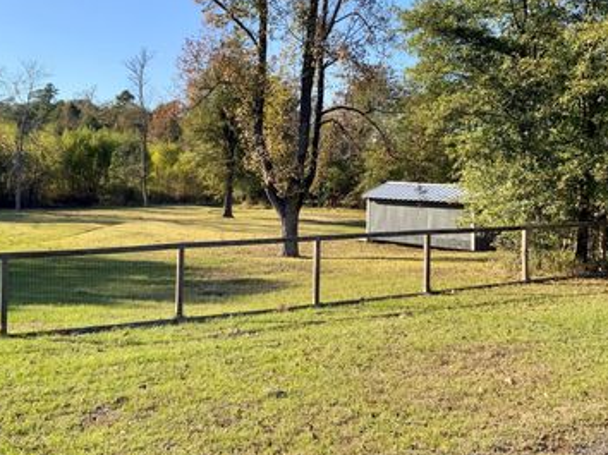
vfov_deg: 34.9
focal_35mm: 41
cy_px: 171
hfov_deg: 45.8
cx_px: 294
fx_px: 720
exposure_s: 1/1311
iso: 16
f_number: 1.8
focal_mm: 3
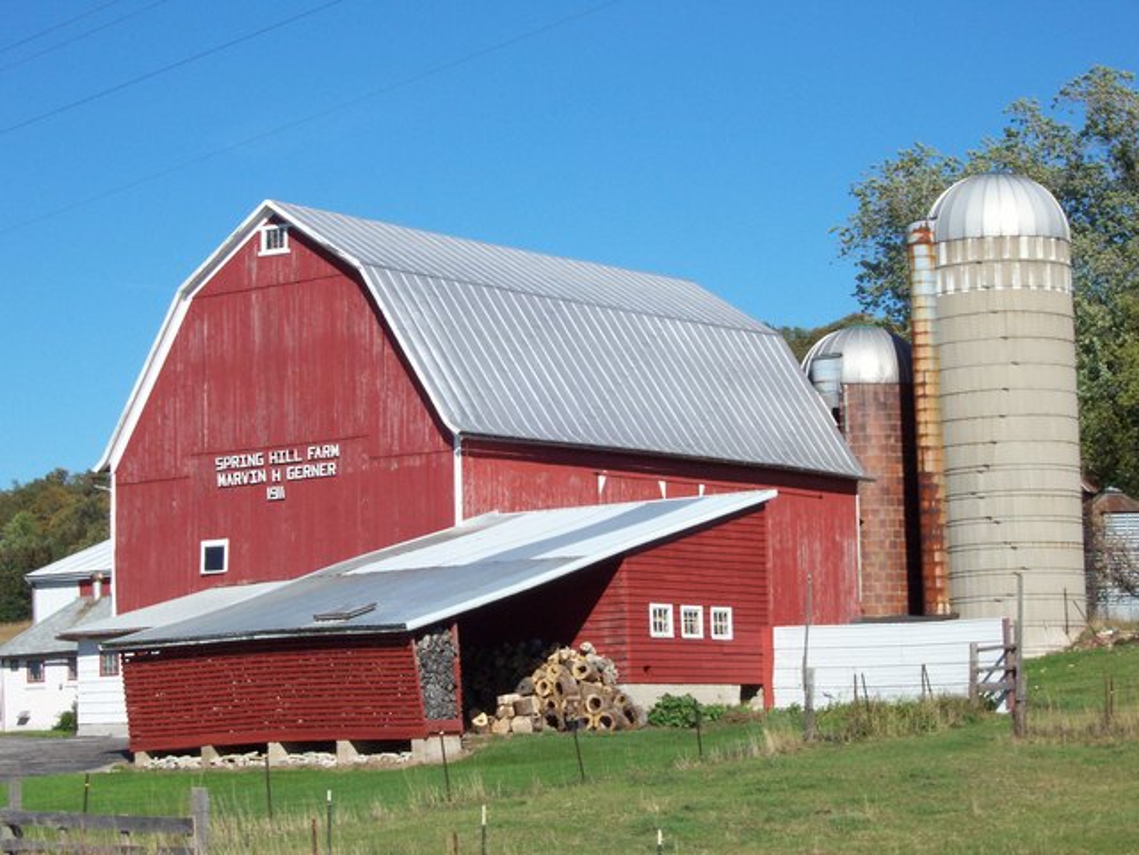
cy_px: 428
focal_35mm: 102
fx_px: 3356
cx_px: 570
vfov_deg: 14.5
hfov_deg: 19.3
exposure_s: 1/214
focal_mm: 16.8
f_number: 8.7
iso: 80
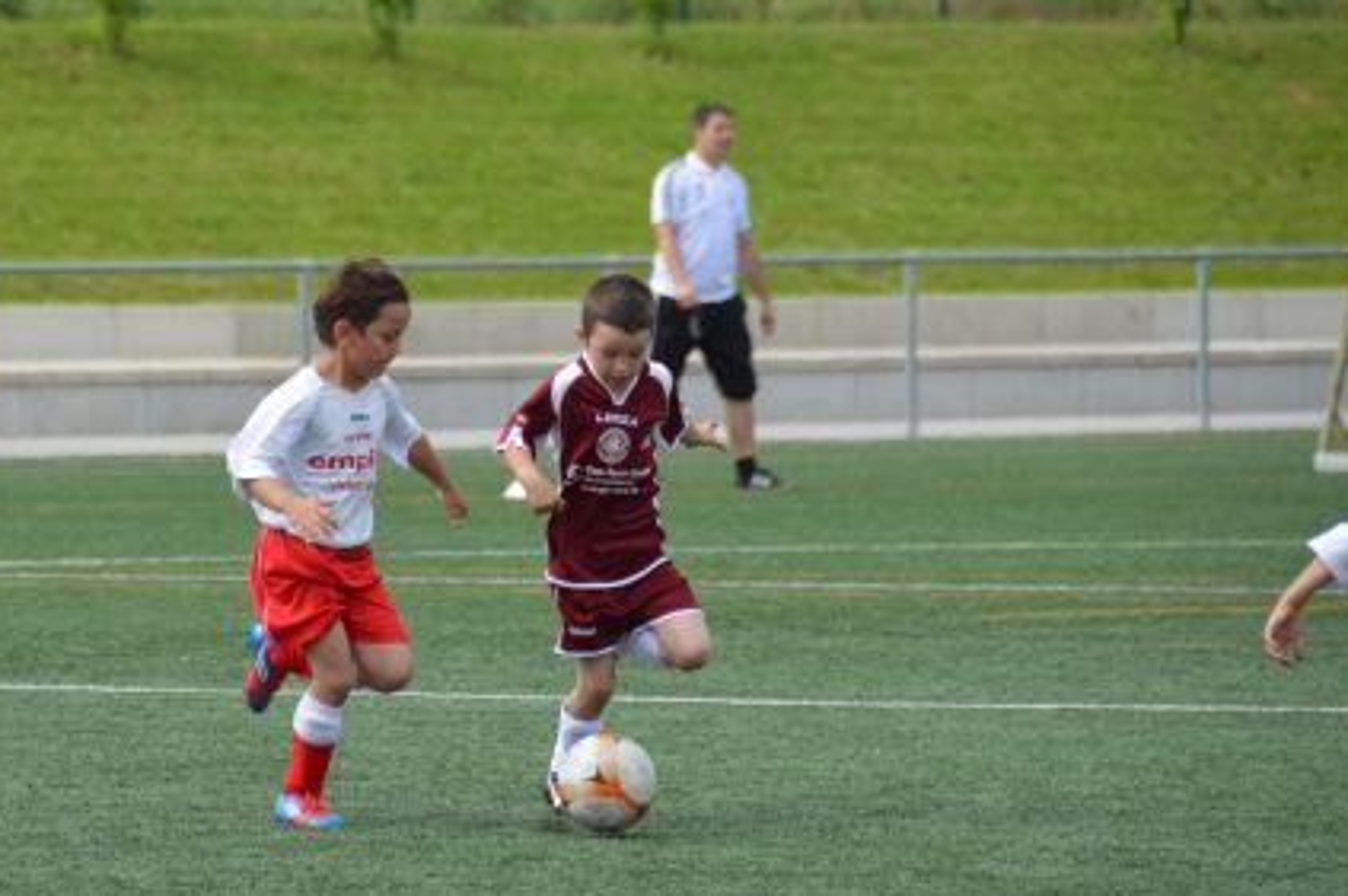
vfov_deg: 3.2
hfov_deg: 4.8
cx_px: 408
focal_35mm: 426
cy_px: 477
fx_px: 15933
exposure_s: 1/1250
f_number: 5.6
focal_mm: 200
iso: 400
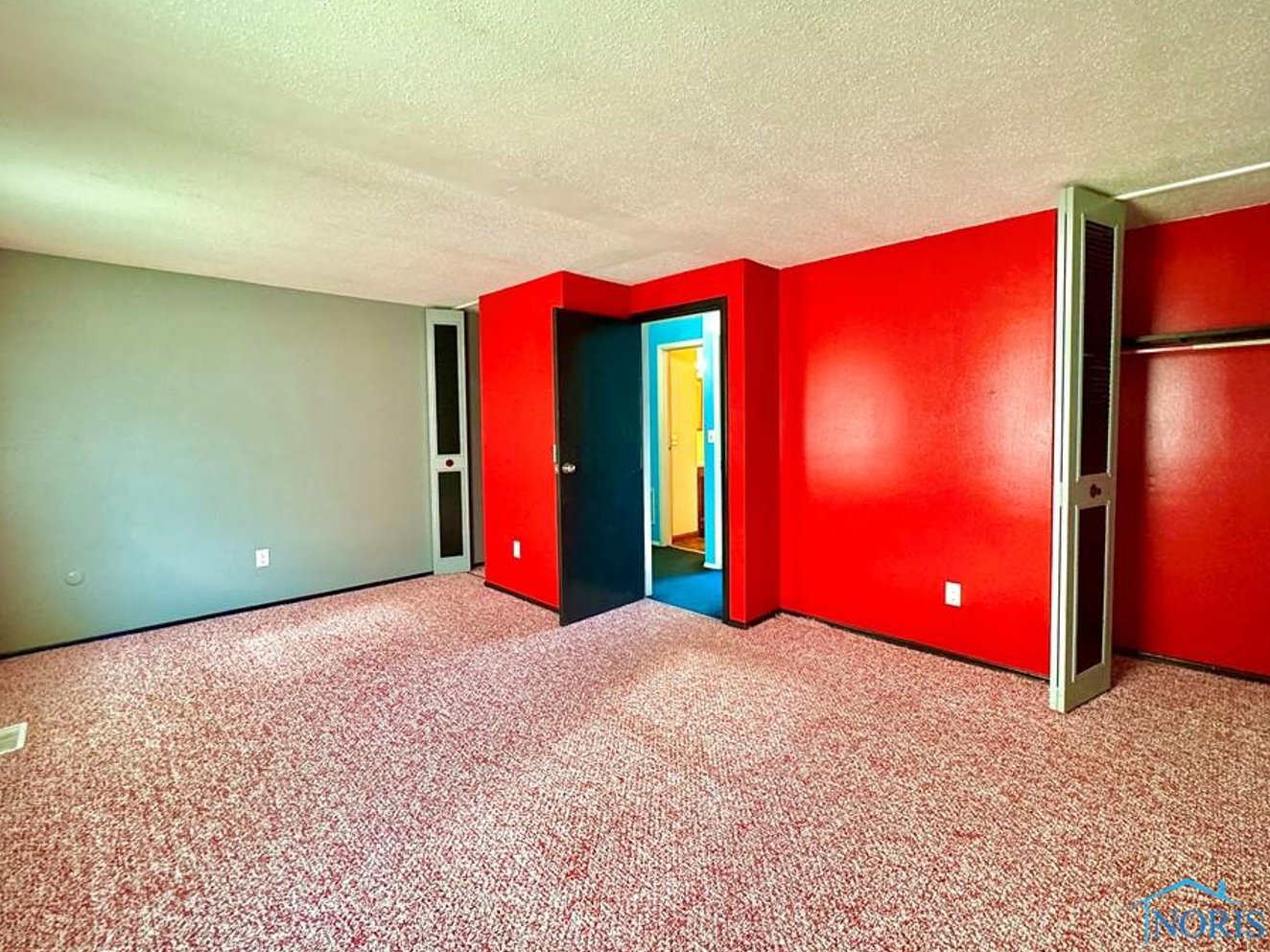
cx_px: 657
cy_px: 442
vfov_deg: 78.0
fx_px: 587
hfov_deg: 94.5
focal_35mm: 16
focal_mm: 2.22
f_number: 2.2
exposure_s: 1/60
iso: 640
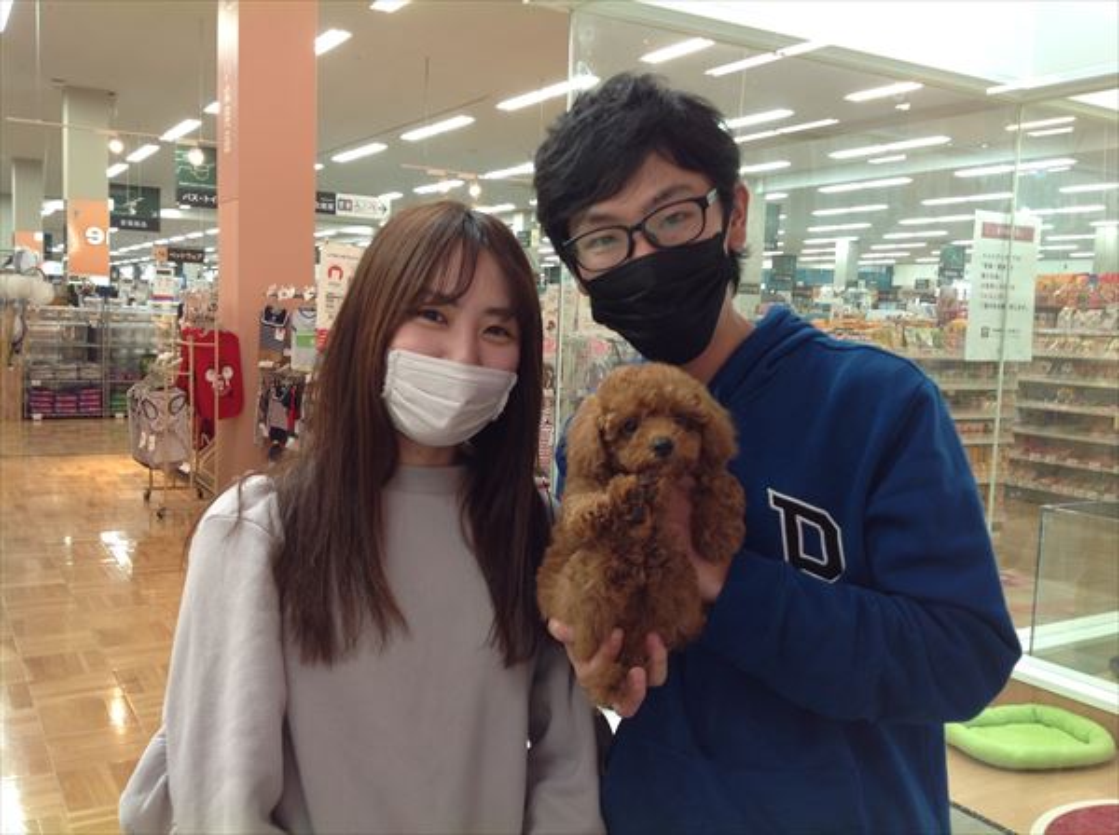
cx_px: 560
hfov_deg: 52.7
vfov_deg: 40.6
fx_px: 1130
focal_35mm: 35
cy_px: 418
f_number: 2.4
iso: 64
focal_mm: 4.28
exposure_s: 1/24
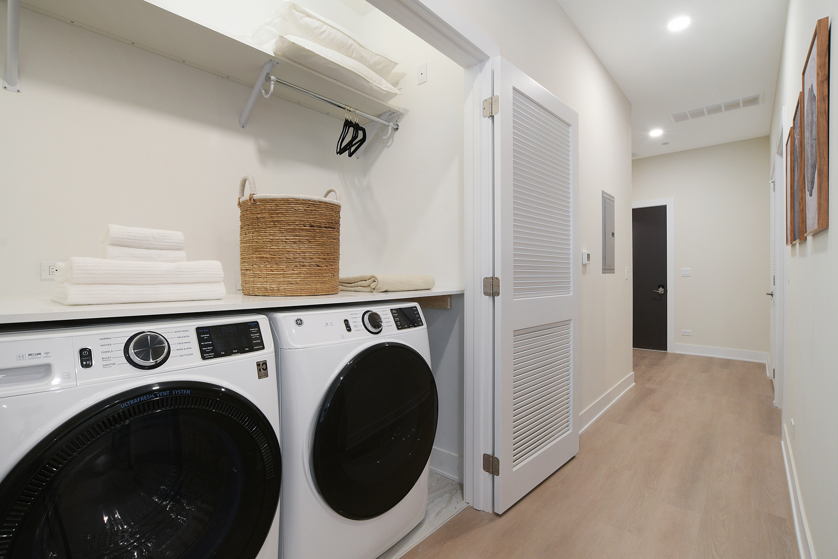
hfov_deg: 96.7
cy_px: 280
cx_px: 419
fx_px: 372
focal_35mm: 16
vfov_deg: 73.7
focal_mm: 11
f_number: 9
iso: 320
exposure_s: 1/6
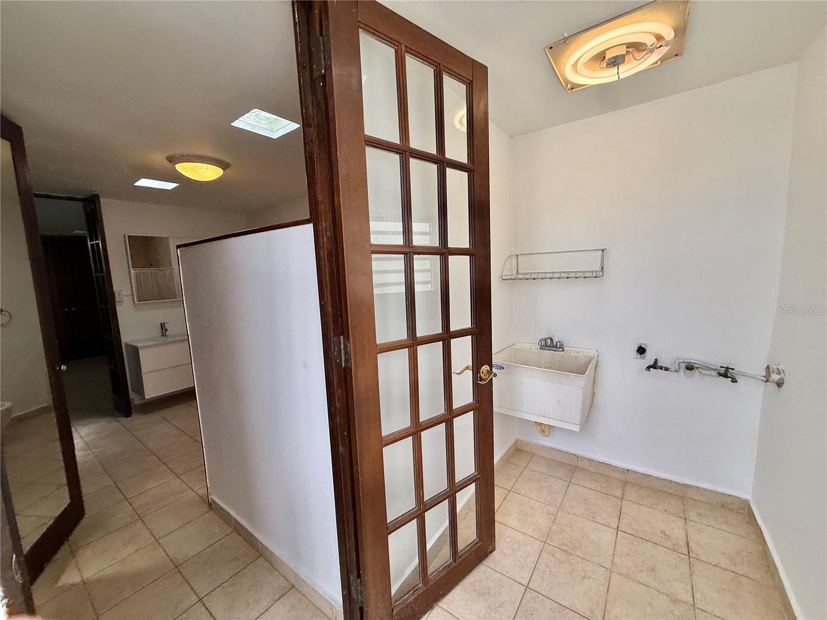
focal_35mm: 14
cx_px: 414
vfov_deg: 85.7
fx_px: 334
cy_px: 310
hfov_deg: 102.1
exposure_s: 1/120
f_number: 2.2
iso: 20
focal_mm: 2.22
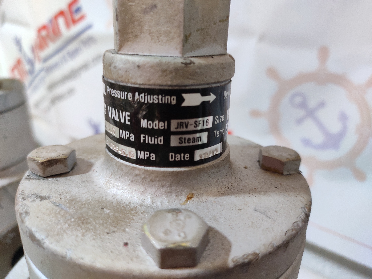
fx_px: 269
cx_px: 186
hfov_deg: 69.4
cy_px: 140
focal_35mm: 25
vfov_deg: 54.9
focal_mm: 4.74
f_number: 1.79
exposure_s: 1/33
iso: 618
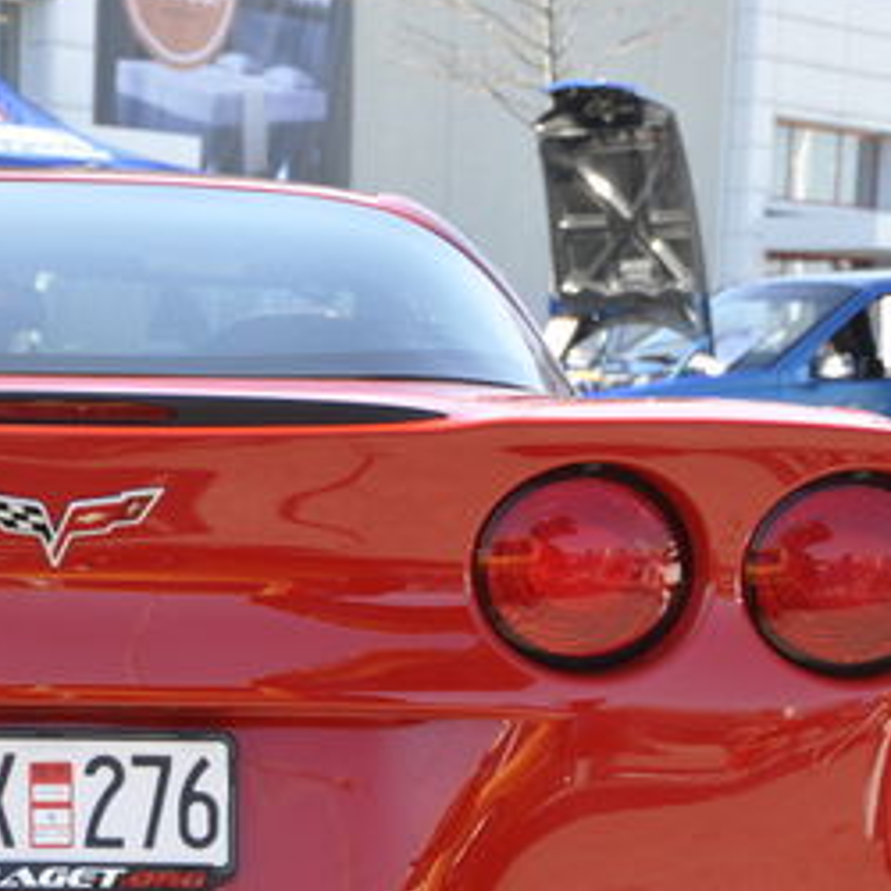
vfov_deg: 15.2
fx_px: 3322
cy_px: 622
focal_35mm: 114
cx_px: -21
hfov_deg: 15.0
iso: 320
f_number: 8
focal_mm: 35
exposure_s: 1/250
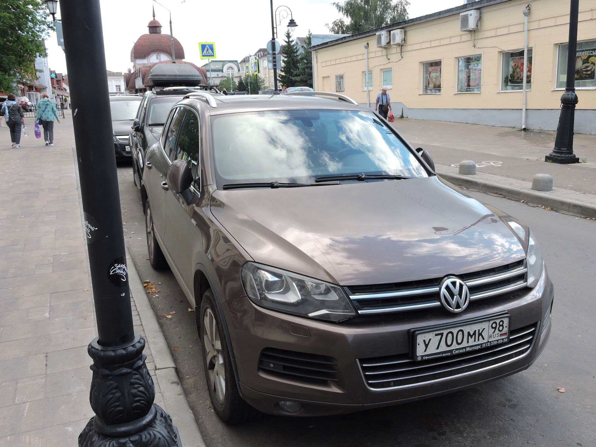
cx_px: 298
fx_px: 517
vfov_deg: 46.8
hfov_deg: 60.0
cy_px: 224
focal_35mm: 30
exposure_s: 1/125
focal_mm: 5.4
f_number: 3.5
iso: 100
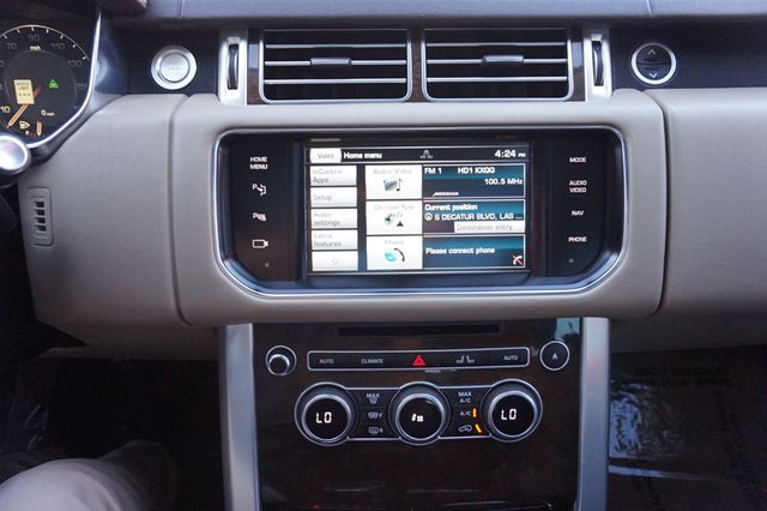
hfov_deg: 73.8
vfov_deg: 53.1
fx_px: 511
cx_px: 384
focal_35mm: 24
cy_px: 256
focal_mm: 16
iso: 1250
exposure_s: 1/160
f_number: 4
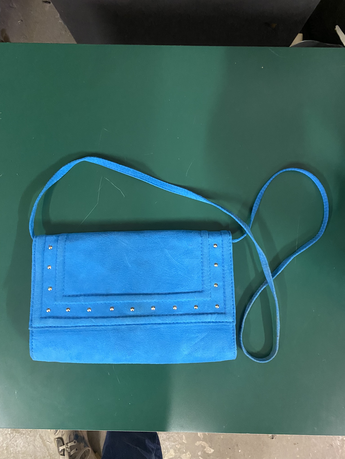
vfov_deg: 67.3
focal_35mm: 26
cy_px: 230
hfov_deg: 53.1
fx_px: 346
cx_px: 172
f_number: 1.8
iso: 640
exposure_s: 1/25
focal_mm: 4.25
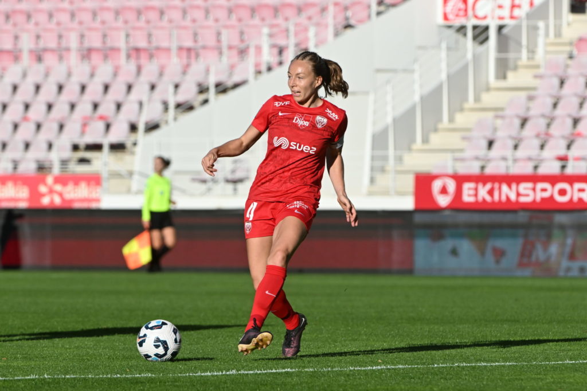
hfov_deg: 5.1
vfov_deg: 3.4
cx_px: 294
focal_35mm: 405
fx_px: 6601
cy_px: 196
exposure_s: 1/4000
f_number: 5.6
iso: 640
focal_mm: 270
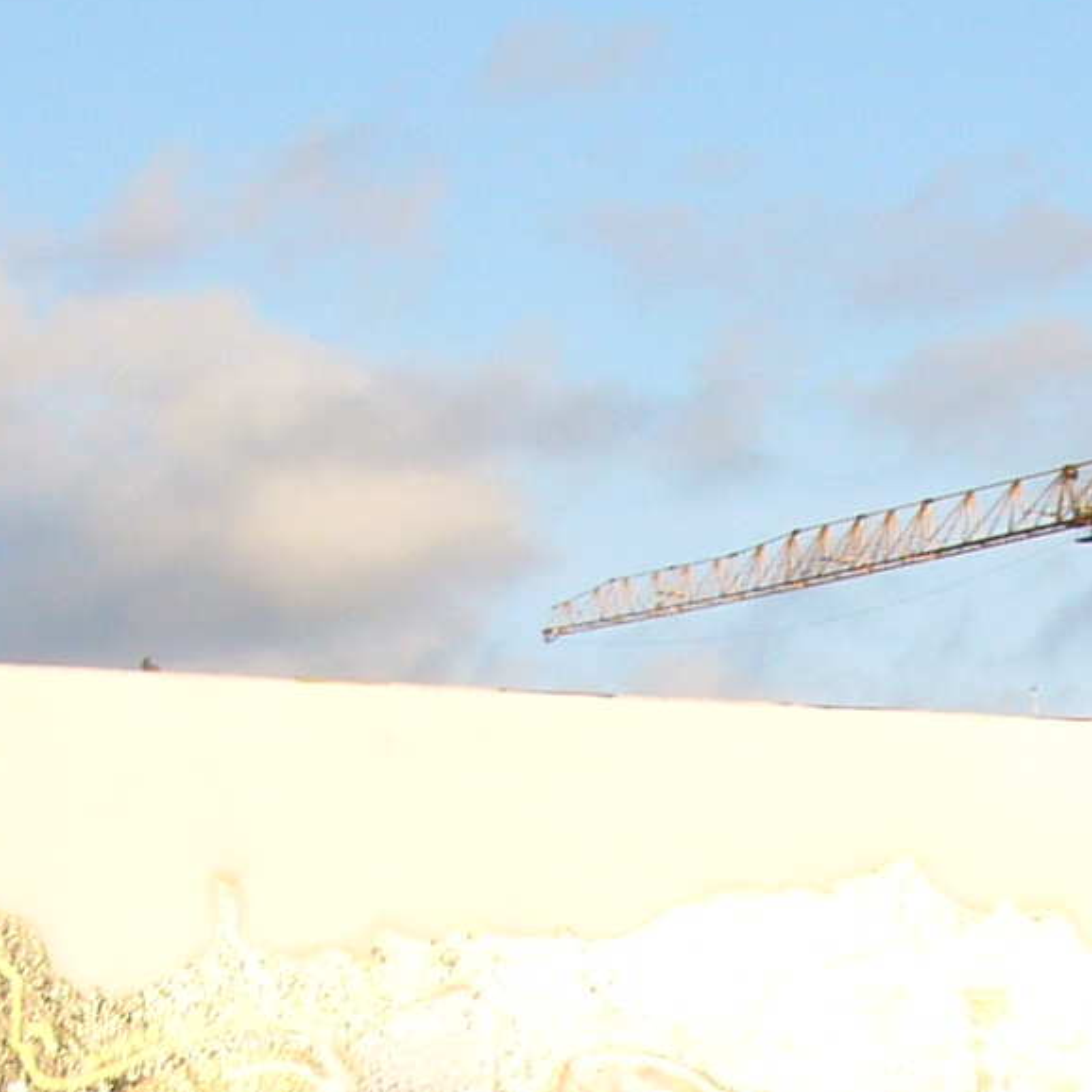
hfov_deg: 8.7
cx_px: 1368
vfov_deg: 8.5
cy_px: 1921
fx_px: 7067
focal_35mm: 198
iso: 80
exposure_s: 1/320
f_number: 3.5
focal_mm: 7.5
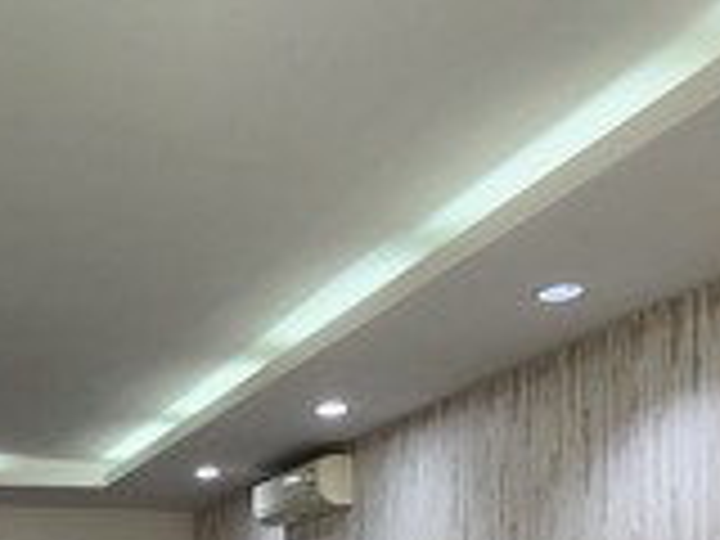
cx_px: 14
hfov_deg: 33.9
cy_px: 716
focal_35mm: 52
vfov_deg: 24.3
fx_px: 1082
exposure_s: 1/50
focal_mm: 1.7
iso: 125
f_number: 2.2
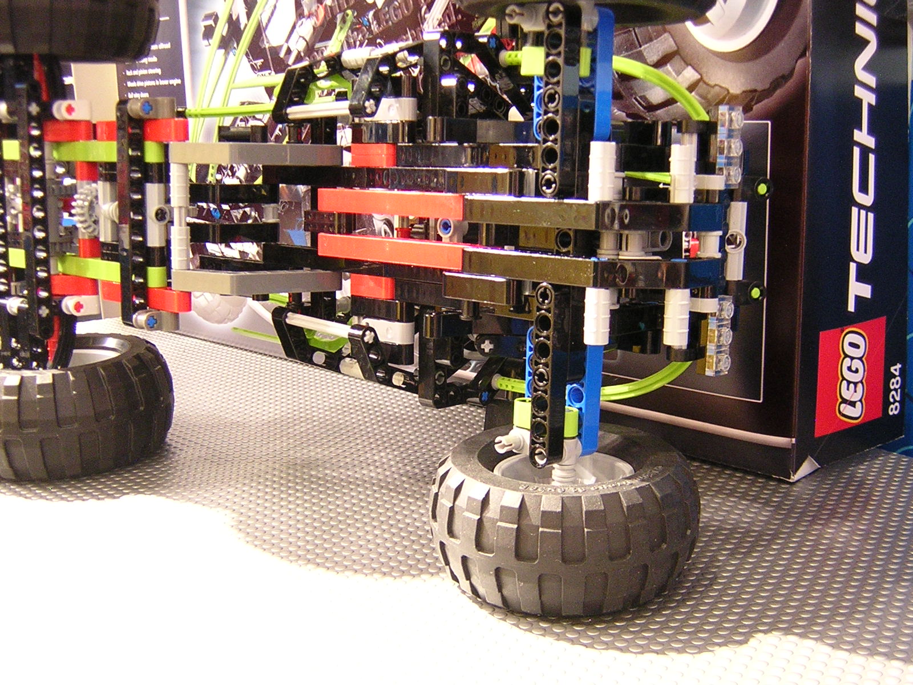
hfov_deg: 46.8
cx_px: 456
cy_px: 342
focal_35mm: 40
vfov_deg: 36.0
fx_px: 1055
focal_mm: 5.2
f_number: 2.7
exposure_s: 1/1.9
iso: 400
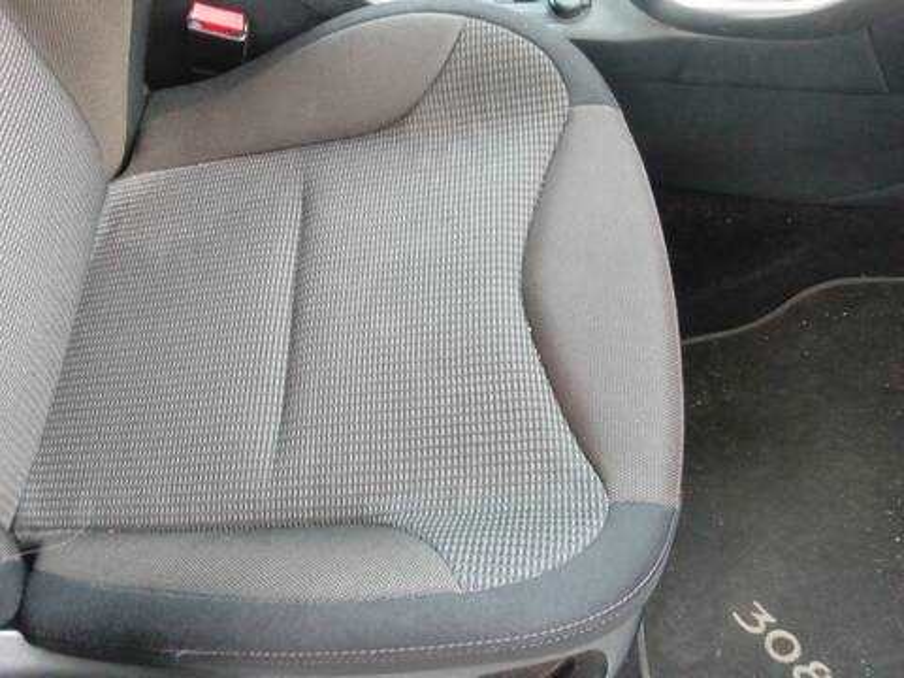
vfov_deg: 54.9
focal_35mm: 25
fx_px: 653
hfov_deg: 69.4
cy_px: 339
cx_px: 452
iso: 379
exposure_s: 1/25
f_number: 2
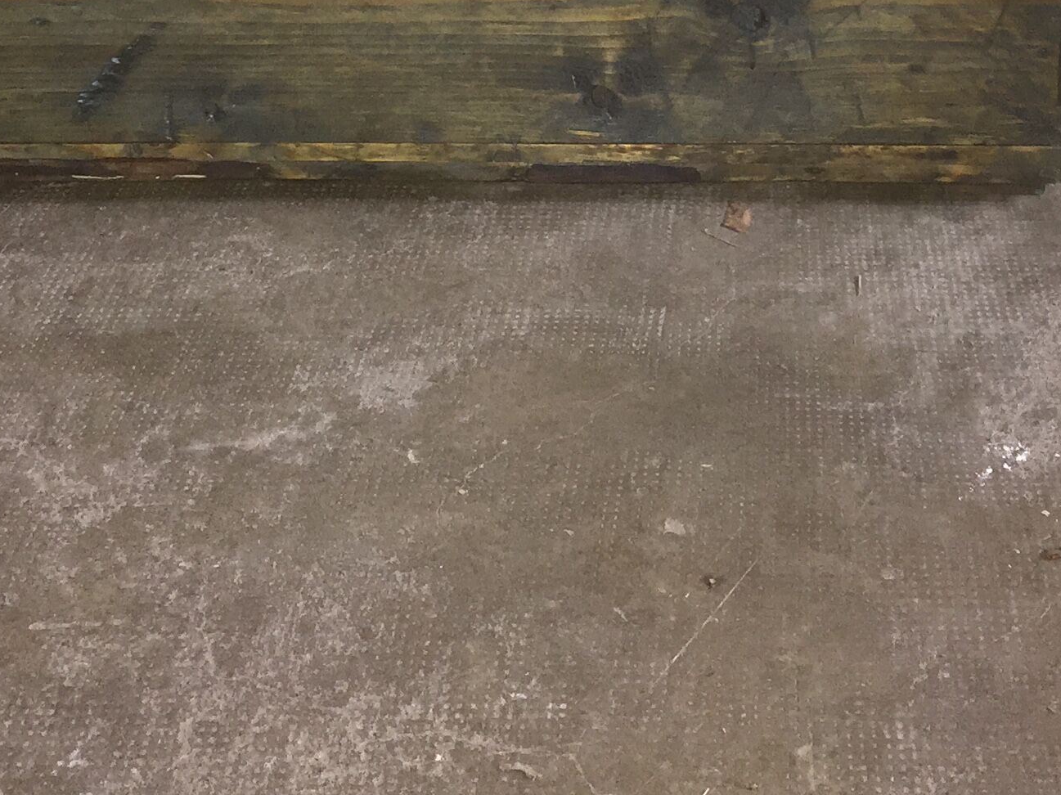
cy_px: -128
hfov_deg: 26.7
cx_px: 609
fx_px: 2237
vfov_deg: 19.2
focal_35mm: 73
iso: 100
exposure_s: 1/17
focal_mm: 4.15
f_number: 2.2
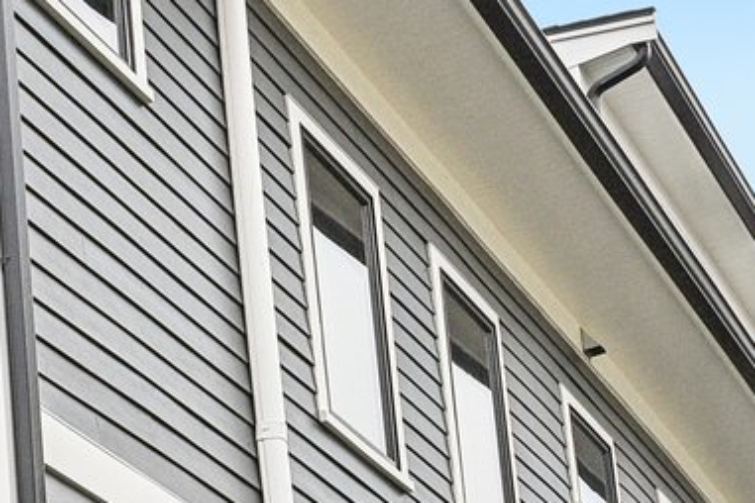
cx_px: -581
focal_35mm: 86
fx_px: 1803
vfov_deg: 15.0
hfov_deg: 18.7
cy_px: 702
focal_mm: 16
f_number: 8
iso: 400
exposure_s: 1/1000
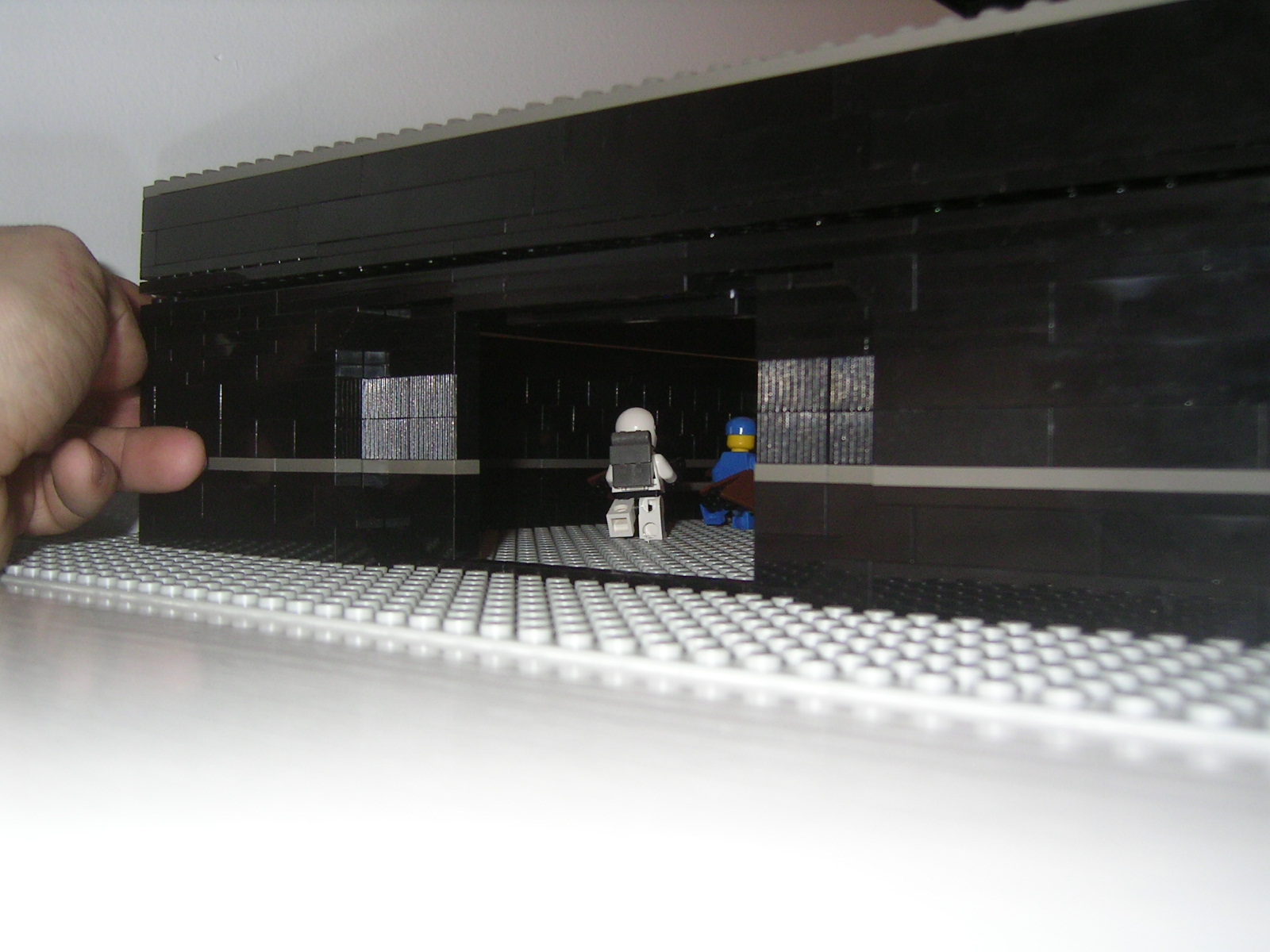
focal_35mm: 36
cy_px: 476
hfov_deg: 51.4
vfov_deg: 39.7
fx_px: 1321
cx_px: 635
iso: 100
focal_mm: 5.6
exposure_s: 1/30
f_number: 2.8
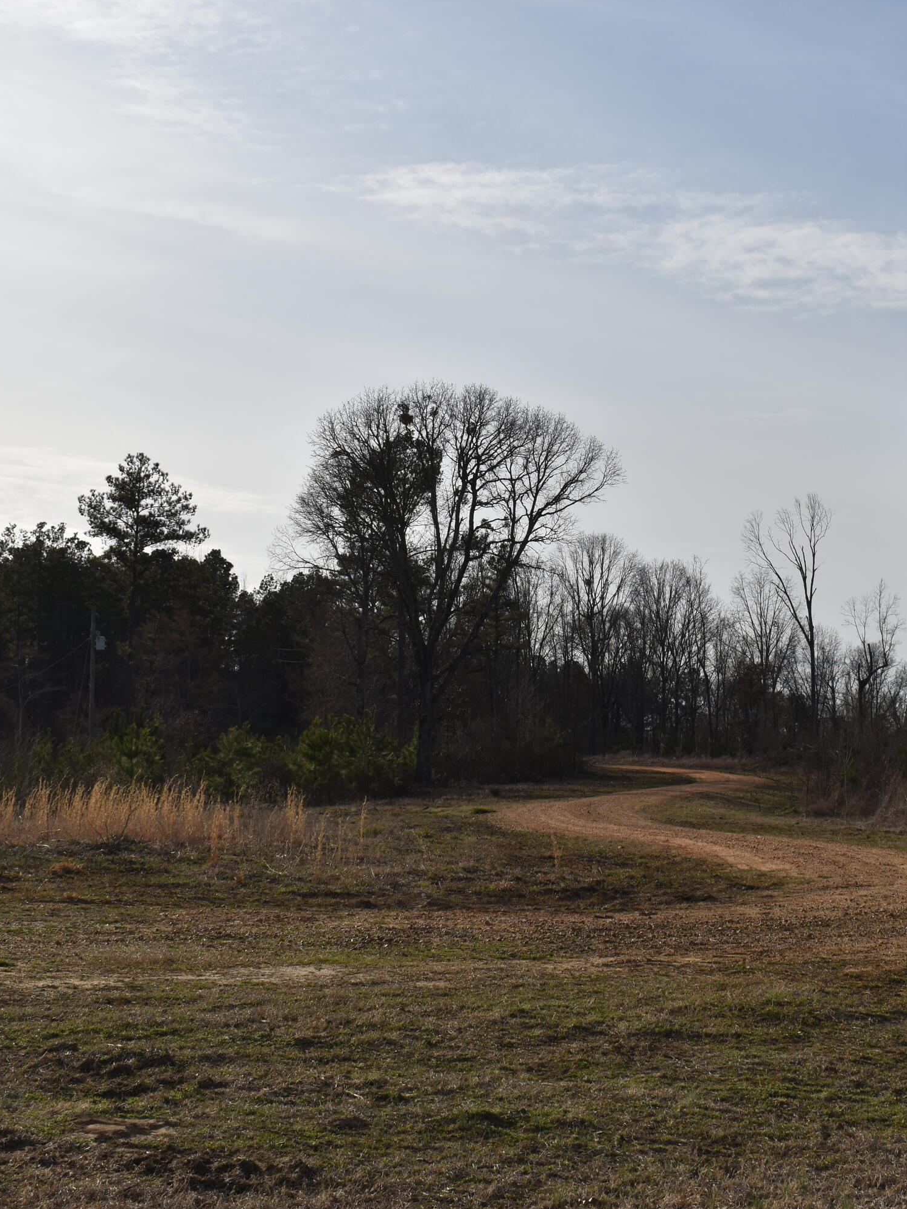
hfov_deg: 23.9
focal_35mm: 61
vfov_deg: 31.7
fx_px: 2131
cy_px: 606
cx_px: 605
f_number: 8
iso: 100
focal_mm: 28
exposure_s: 1/640
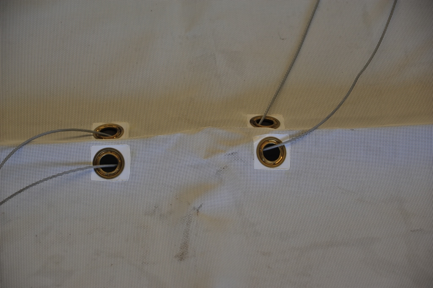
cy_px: 144
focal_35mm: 120
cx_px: 216
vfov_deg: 11.4
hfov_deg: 17.1
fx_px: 1442
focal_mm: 120
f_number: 5.6
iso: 200
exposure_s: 1/125
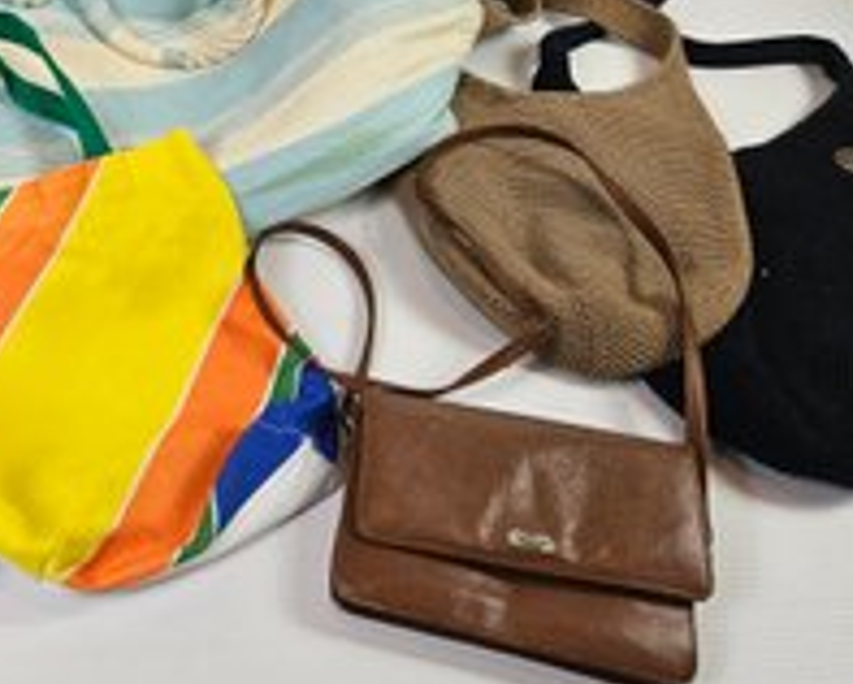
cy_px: 253
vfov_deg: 38.0
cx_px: 119
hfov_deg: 43.6
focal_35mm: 39
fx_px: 986
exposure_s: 1/120
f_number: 1.8
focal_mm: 5.4
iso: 100
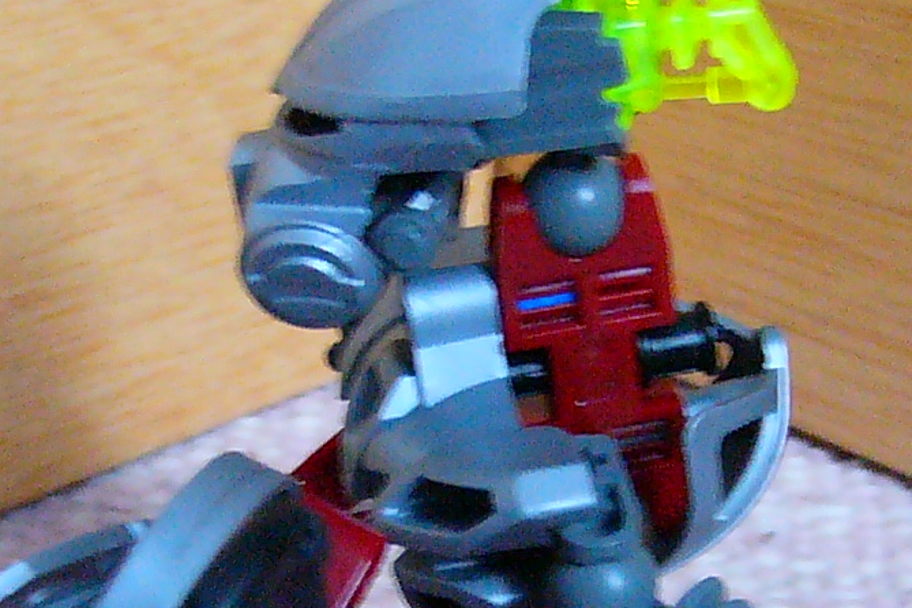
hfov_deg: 18.3
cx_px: 517
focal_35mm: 112
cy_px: 560
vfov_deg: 12.1
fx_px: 2837
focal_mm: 5.9
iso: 400
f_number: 2.8
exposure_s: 1/15
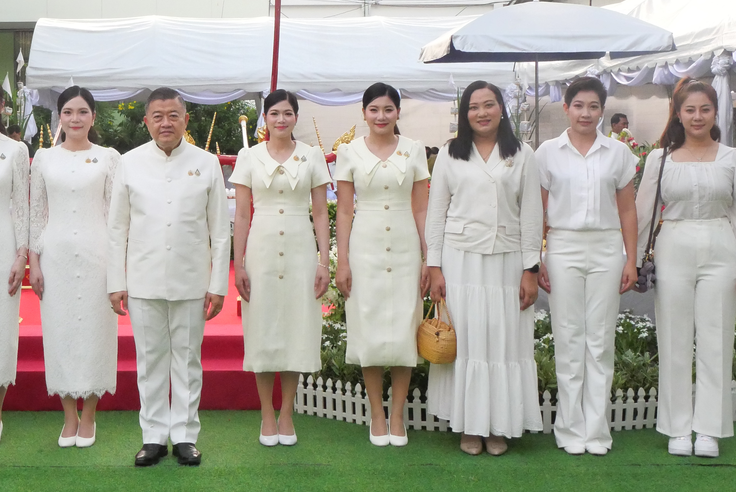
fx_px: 1248
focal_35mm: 61
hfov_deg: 32.3
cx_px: 194
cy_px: 142
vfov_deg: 22.1
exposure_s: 1/3200
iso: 4000
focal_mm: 17
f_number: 7.1
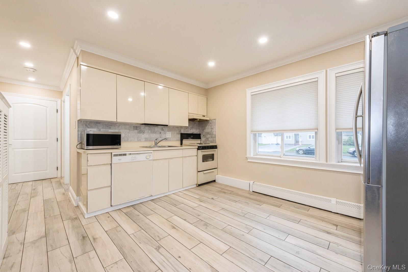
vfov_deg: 81.2
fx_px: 159
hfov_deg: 104.2
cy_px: 136
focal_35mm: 14
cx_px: 204
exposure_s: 1/6
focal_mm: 14
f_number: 11
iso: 400
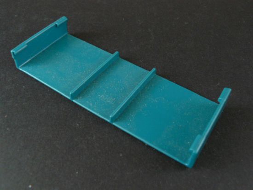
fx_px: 263
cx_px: 126
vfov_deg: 39.7
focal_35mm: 36
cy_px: 95
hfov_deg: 51.3
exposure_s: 1/30
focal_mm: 6
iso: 250
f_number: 4
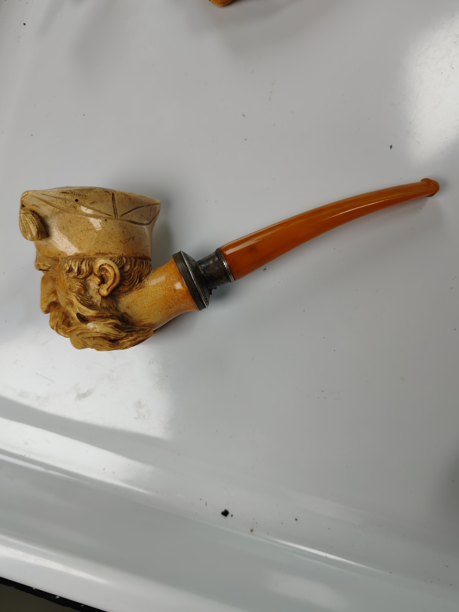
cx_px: 230
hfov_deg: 51.4
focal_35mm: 27
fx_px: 477
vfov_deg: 65.3
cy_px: 306
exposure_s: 1/100
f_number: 1.9
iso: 64
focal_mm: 6.12
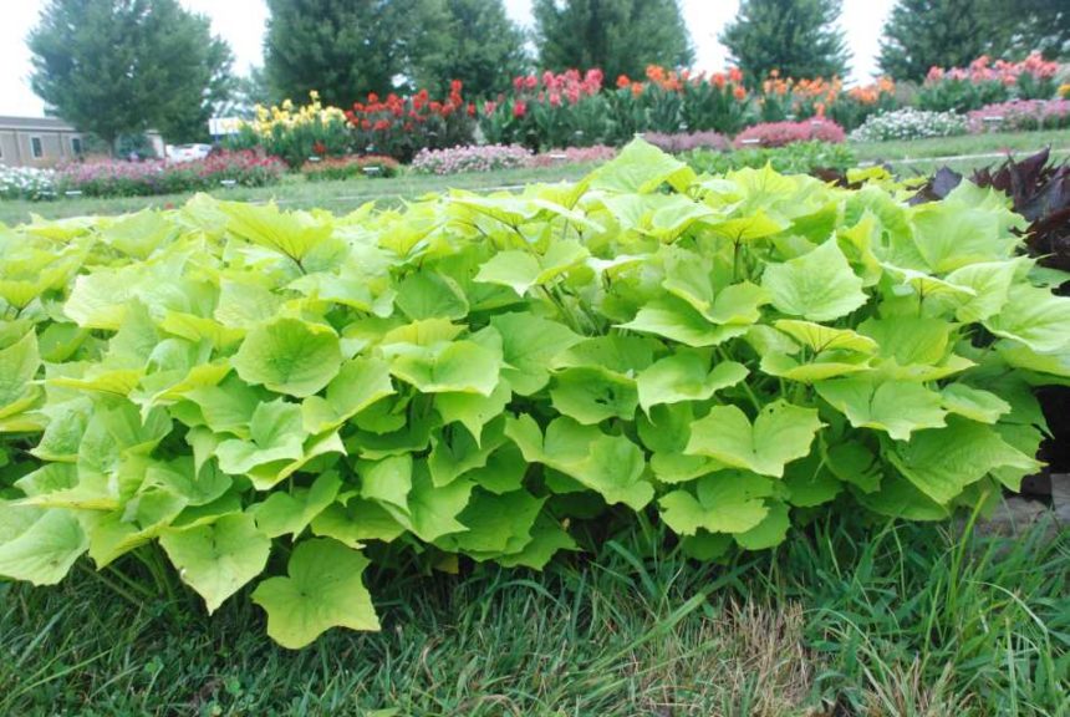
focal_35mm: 33
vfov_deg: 40.1
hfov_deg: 57.2
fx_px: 982
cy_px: 358
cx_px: 535
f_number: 8
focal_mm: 22
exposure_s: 1/250
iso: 1600
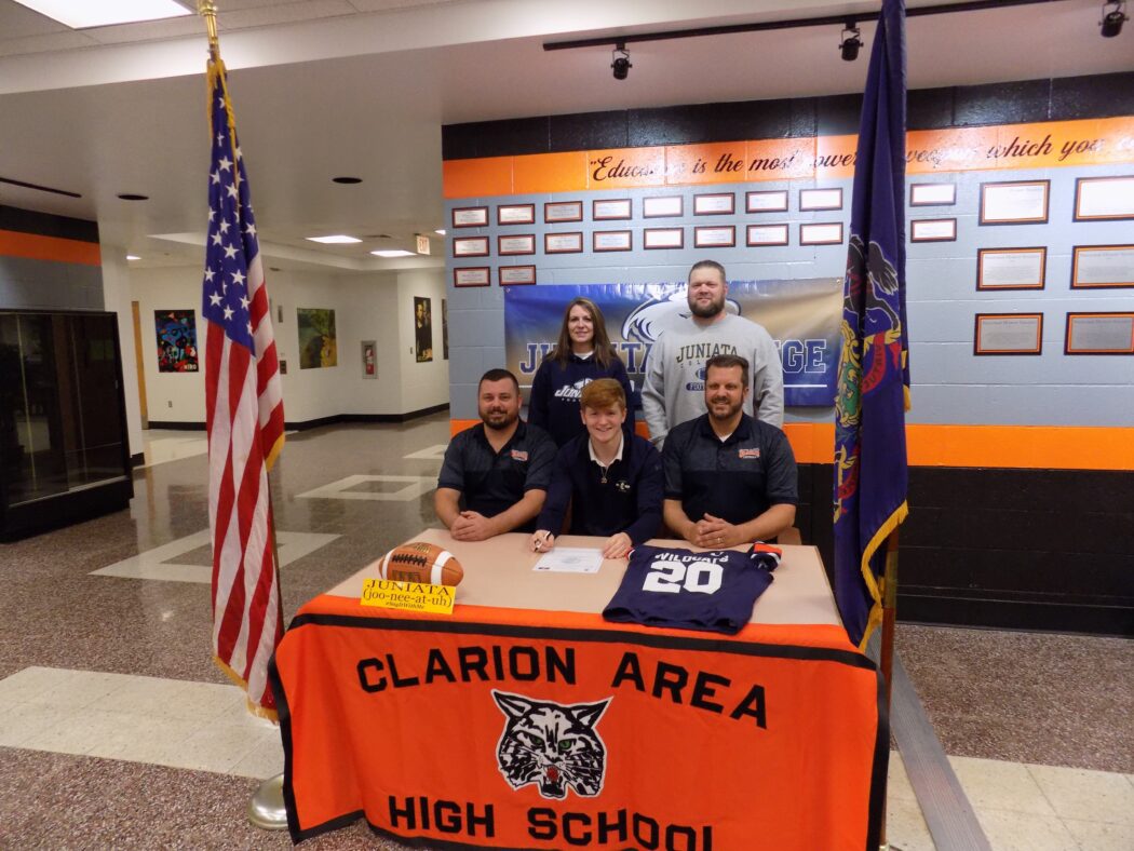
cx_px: 567
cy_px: 426
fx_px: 754
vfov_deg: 58.9
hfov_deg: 73.9
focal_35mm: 23
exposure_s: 1/30
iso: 280
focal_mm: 4
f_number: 3.1
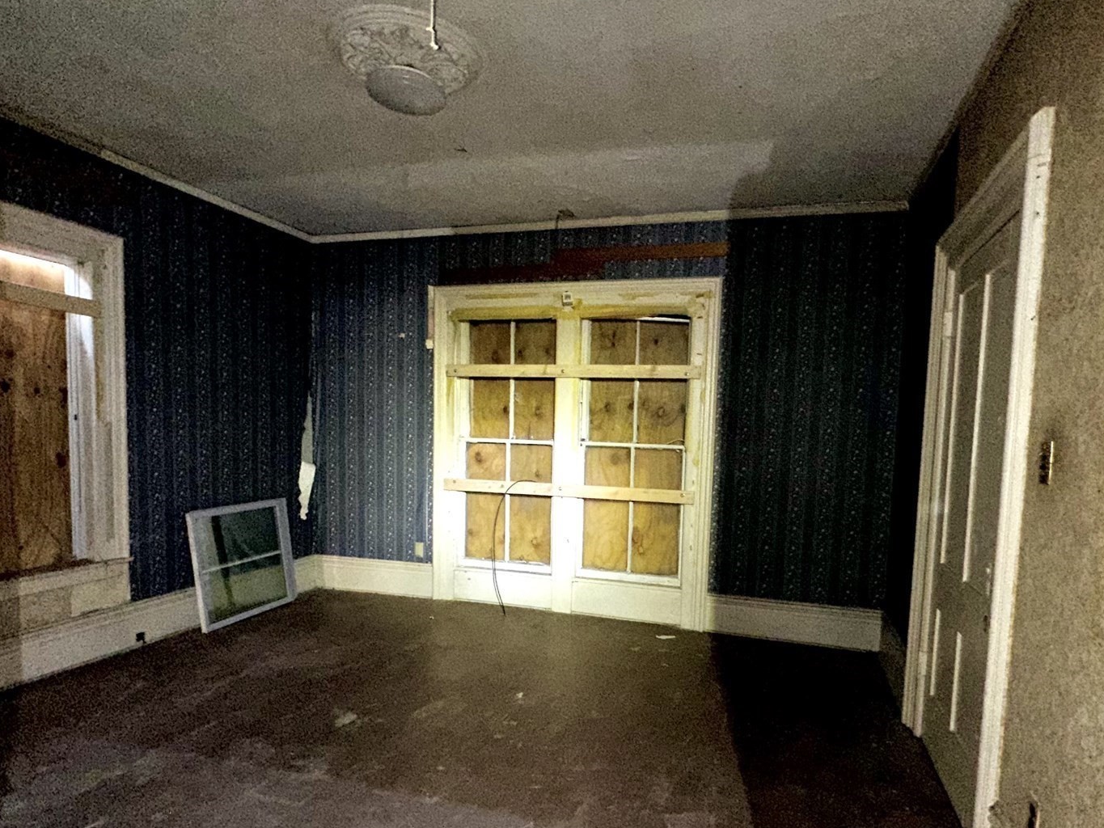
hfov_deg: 78.9
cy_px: 485
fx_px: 670
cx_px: 589
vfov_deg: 63.0
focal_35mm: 21
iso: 250
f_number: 2.2
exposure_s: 1/51
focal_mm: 2.22
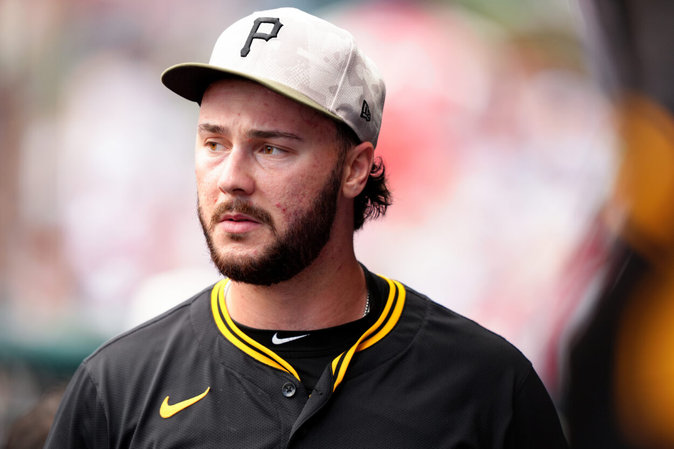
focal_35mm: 400
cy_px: 224
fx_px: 7487
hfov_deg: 5.2
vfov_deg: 3.4
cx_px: 337
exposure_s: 1/1600
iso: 1000
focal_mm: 400
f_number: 2.8
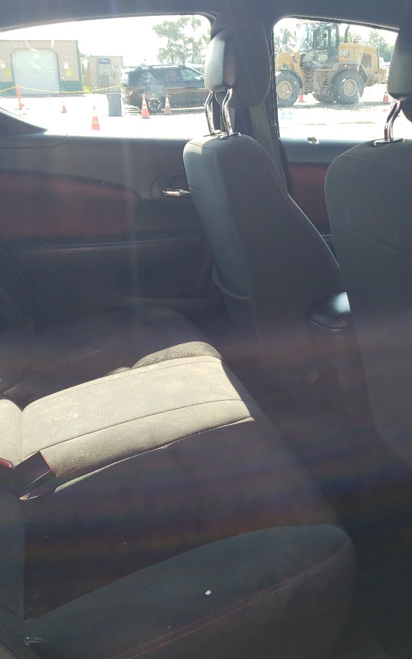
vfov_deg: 52.7
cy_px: 331
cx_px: 253
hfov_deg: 34.3
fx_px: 665
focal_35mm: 37
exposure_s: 1/385
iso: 50
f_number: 1.5
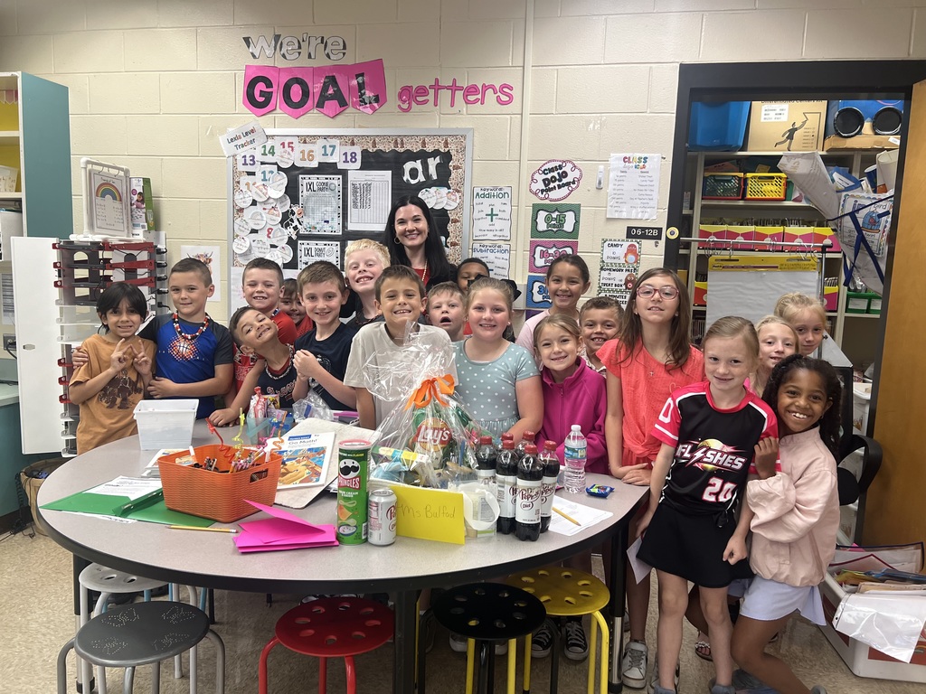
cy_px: 347
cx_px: 463
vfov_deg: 53.1
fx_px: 696
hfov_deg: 67.3
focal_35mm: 26
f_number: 1.5
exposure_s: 1/120
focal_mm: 5.7
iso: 125
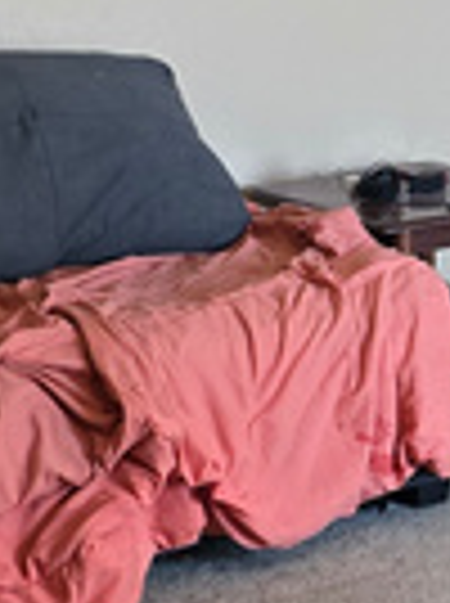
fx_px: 2295
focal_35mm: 132
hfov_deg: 10.4
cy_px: 378
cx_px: 846
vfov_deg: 15.0
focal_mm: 6.3
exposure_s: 1/120
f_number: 1.7
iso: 500
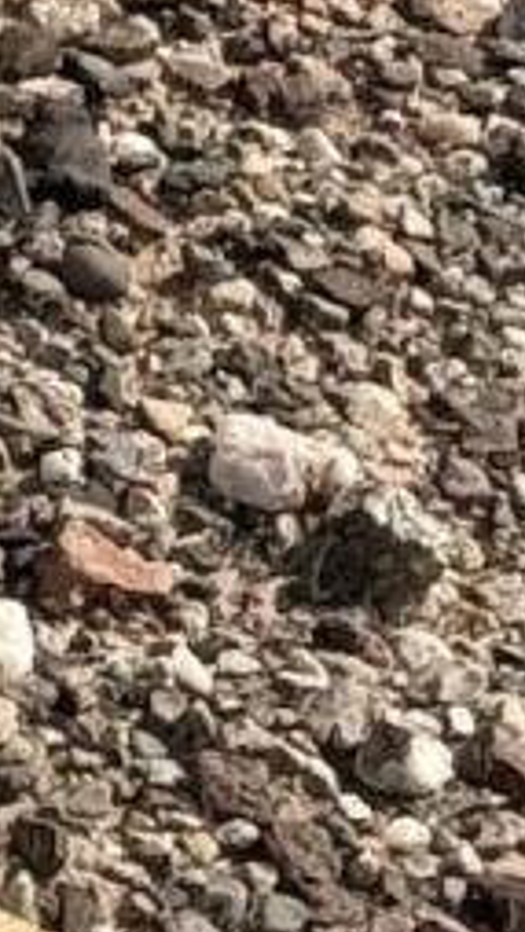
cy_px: -1420
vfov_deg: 5.1
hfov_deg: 2.9
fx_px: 10190
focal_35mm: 412
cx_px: -1245
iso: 100
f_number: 1.78
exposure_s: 1/7874
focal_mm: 6.76
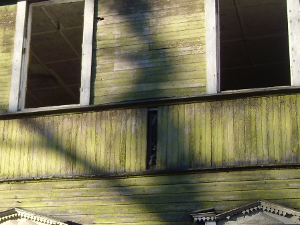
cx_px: 28
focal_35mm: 80
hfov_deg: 23.7
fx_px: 693
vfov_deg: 18.4
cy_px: 133
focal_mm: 5.8
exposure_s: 1/369
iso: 50
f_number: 2.8
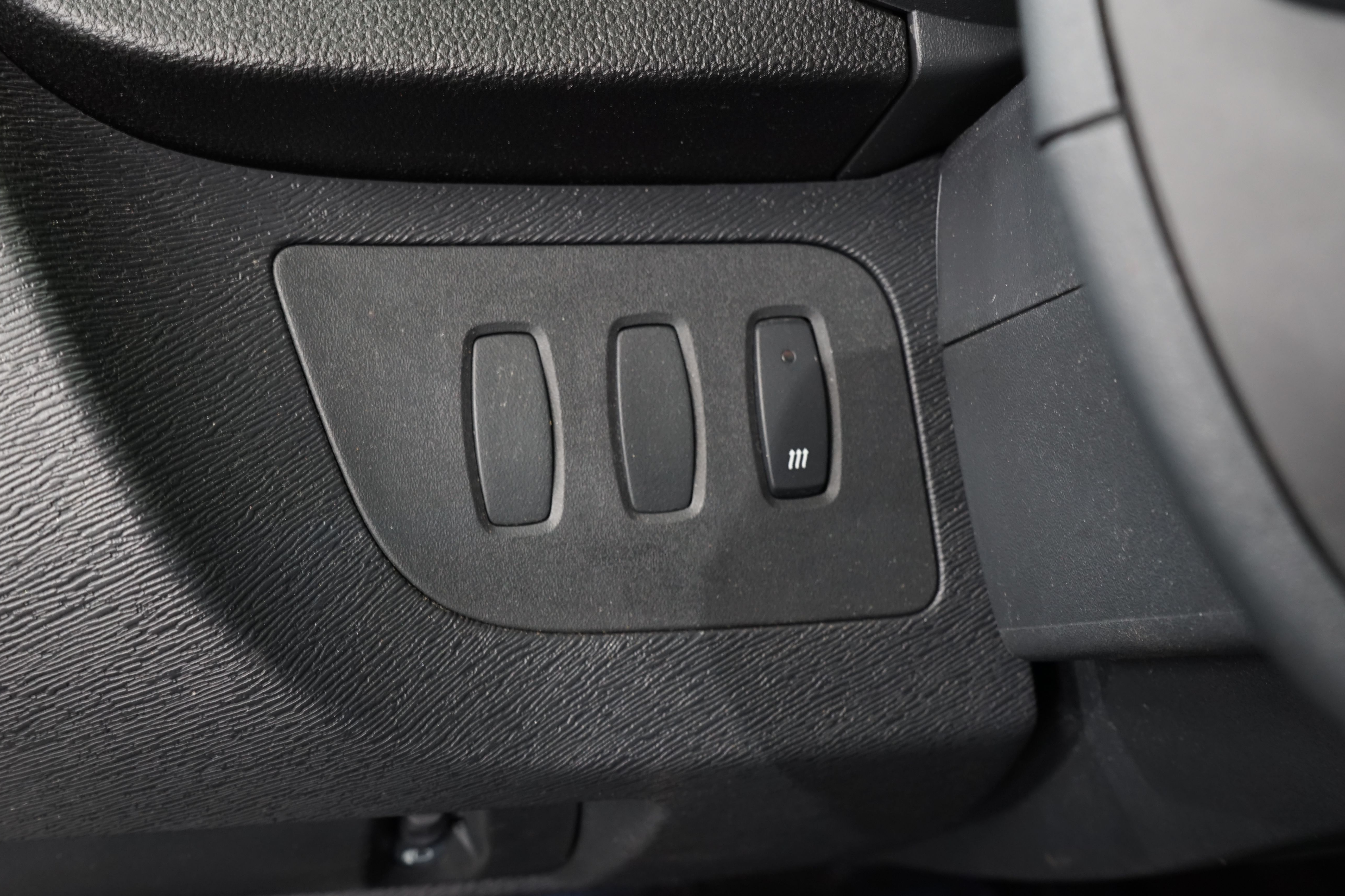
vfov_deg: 36.8
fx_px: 1345
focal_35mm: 36
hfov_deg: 53.1
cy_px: 396
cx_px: 611
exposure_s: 1/2
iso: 640
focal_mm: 31
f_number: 9
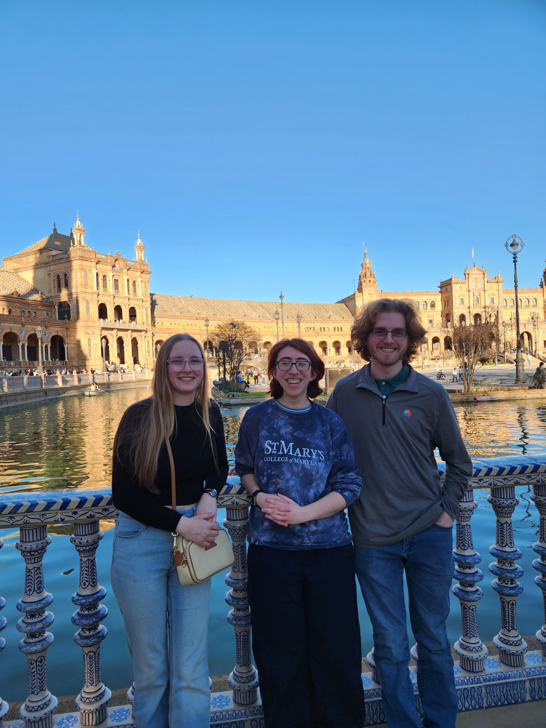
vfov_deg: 73.9
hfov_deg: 58.9
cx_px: 273
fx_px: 484
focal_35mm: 23
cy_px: 364
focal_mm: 5.4
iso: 20
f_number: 1.8
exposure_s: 1/505
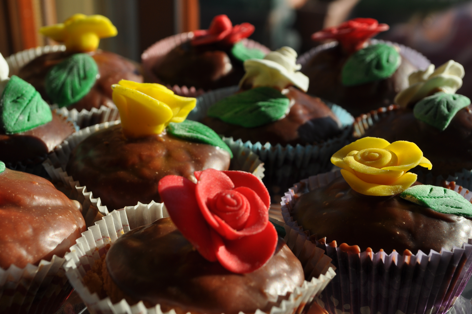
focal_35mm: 54
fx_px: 707
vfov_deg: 25.0
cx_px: 236
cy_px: 157
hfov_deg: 36.9
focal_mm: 36
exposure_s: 1/250
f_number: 8
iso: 200
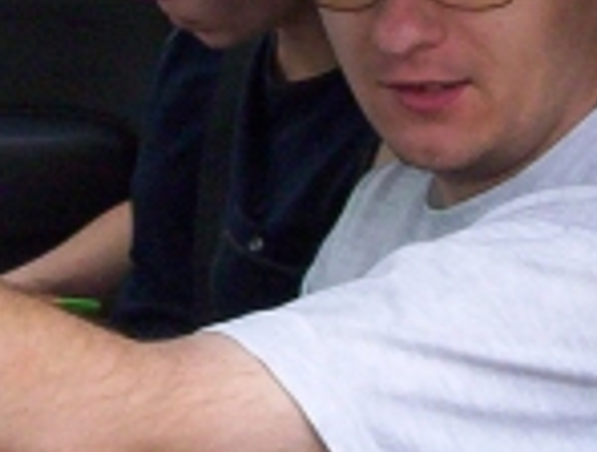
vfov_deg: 9.0
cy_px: -59
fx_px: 2838
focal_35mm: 164
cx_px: -186
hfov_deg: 11.7
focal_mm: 4.99
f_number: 4.5
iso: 140
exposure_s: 1/60
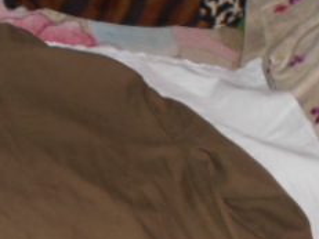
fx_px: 663
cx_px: 55
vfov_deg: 19.2
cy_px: 291
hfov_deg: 26.5
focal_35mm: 72
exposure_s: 1/25
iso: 200
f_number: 3.2
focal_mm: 4.6
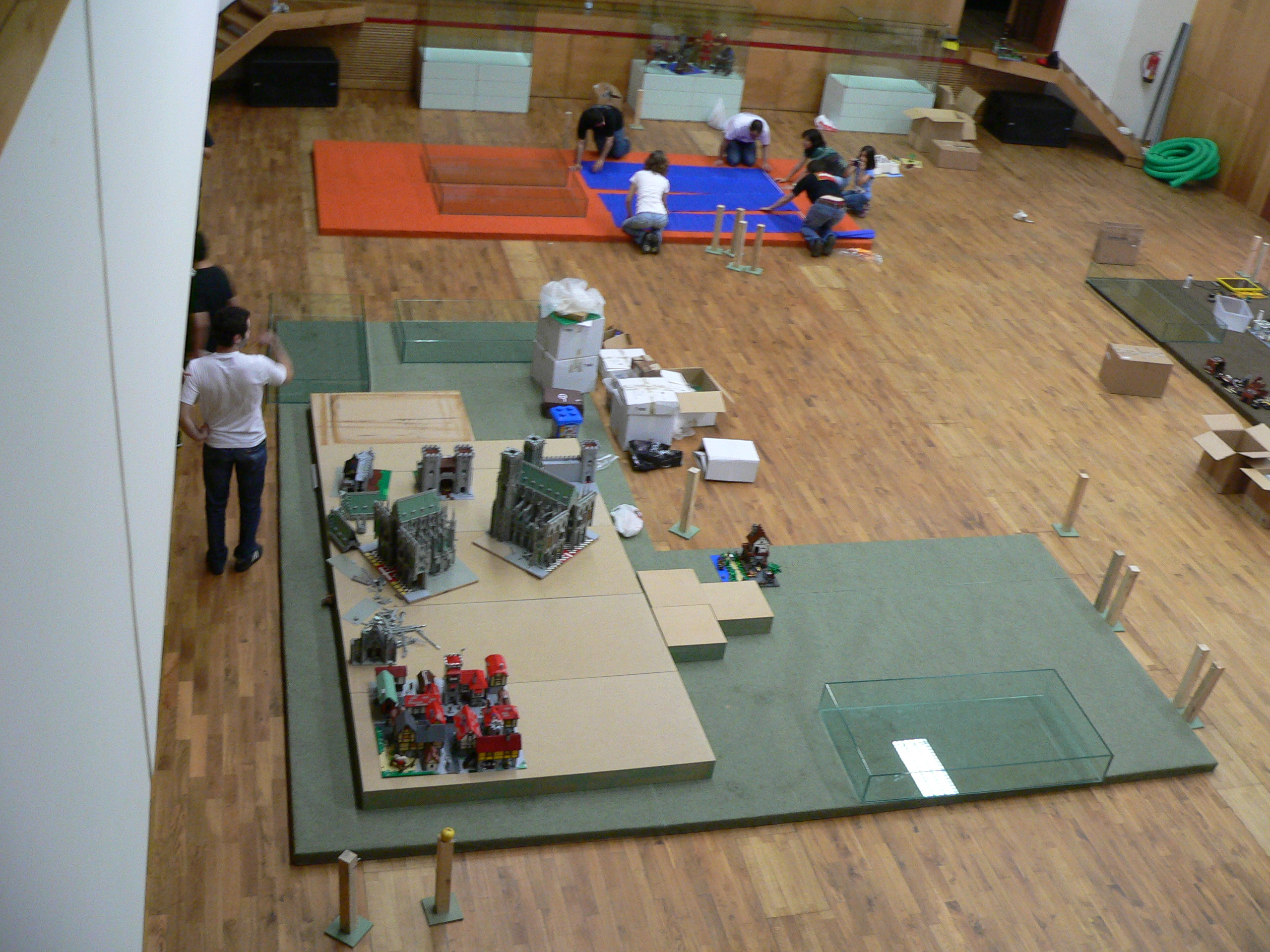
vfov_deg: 39.7
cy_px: 476
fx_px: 1321
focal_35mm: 36
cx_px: 635
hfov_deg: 51.4
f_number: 2.8
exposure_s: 1/20
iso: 200
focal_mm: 6
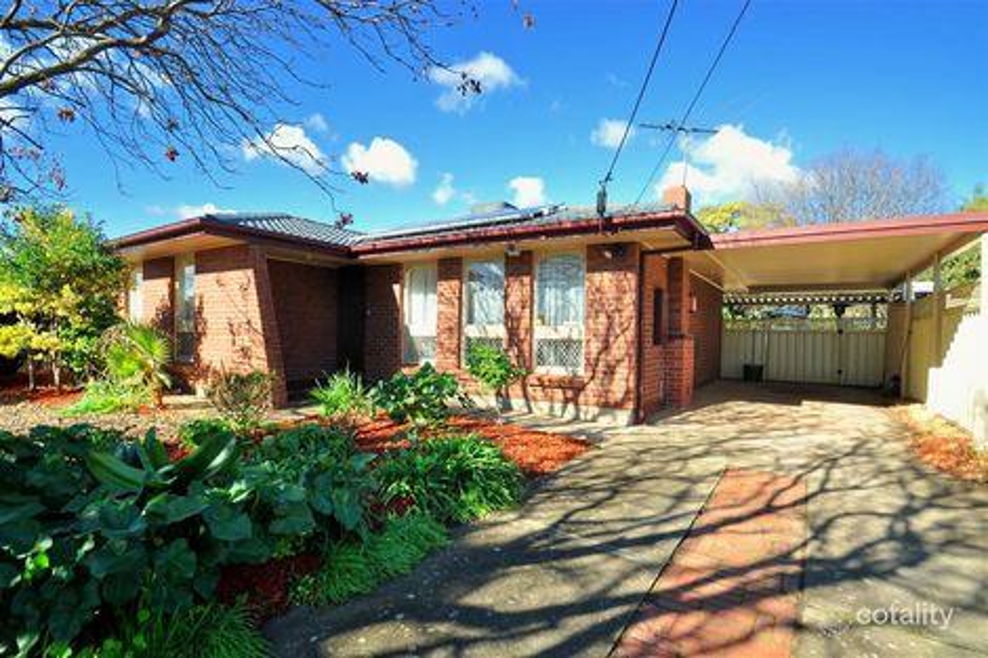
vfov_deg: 69.6
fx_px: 473
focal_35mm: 17
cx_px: 494
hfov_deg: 92.5
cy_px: 329
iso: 200
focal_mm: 11.5
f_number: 5
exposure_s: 1/200
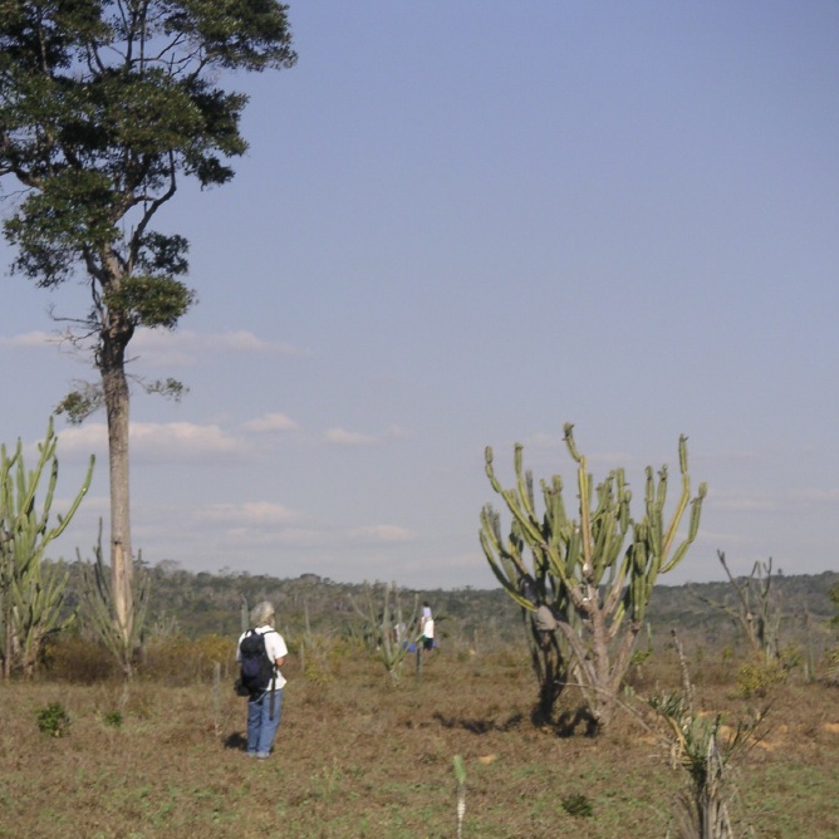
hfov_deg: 17.4
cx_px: 422
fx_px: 2742
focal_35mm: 100
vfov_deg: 17.4
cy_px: 421
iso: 50
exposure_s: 1/180
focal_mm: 13
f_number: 8
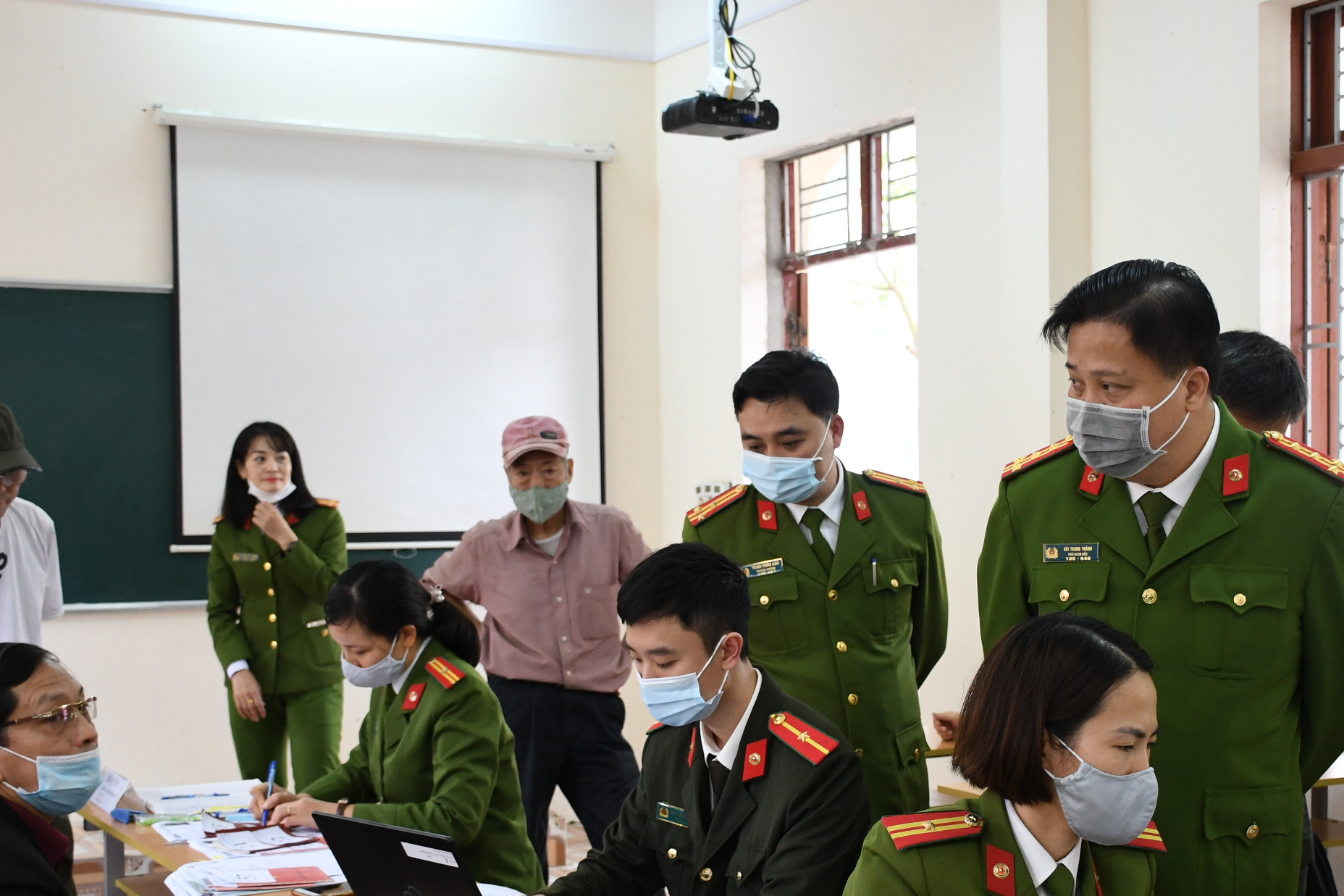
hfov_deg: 36.7
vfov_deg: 25.0
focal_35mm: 54
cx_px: 820
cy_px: 564
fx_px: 2016
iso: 1250
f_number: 3.8
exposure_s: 1/200
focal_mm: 24
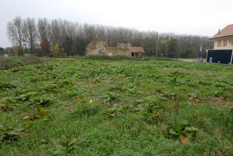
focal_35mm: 20
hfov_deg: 83.4
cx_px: 134
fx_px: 130
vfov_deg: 62.1
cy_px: 79
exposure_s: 1/50
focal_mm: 10
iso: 1000
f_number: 22
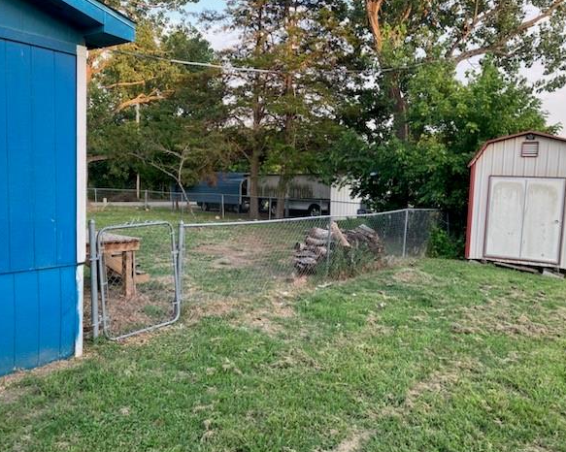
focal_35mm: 30
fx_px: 502
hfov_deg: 58.7
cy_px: 228
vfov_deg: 48.5
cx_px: 300
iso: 40
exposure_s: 1/121
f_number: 1.8
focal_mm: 3.99
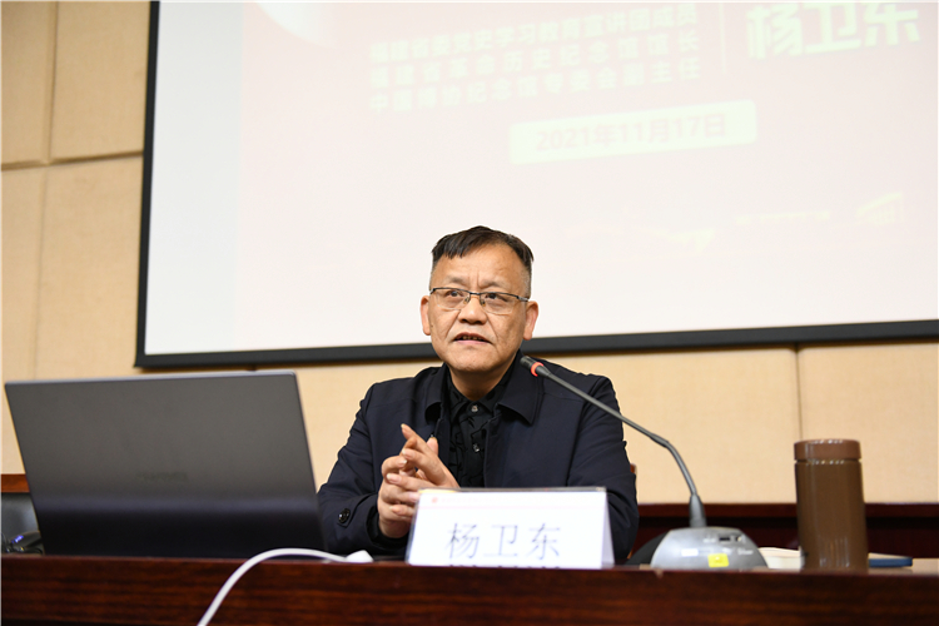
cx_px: 470
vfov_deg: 33.4
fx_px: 1043
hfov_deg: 48.5
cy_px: 313
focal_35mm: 40
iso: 2500
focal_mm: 40
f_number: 2.8
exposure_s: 1/200
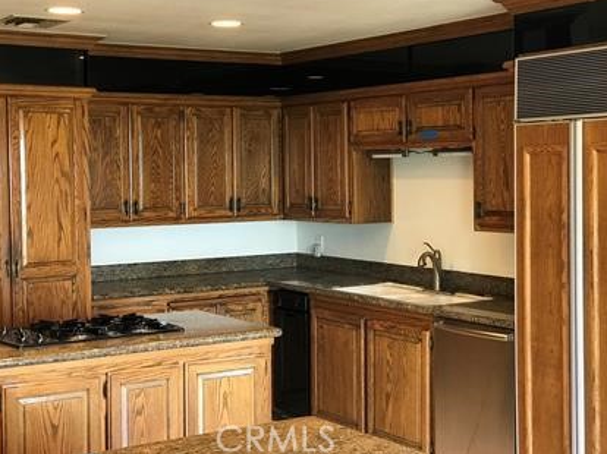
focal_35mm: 62
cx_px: 318
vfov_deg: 23.6
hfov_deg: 31.2
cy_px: 213
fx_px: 1087
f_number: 2.8
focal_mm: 6.6
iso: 250
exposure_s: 1/61
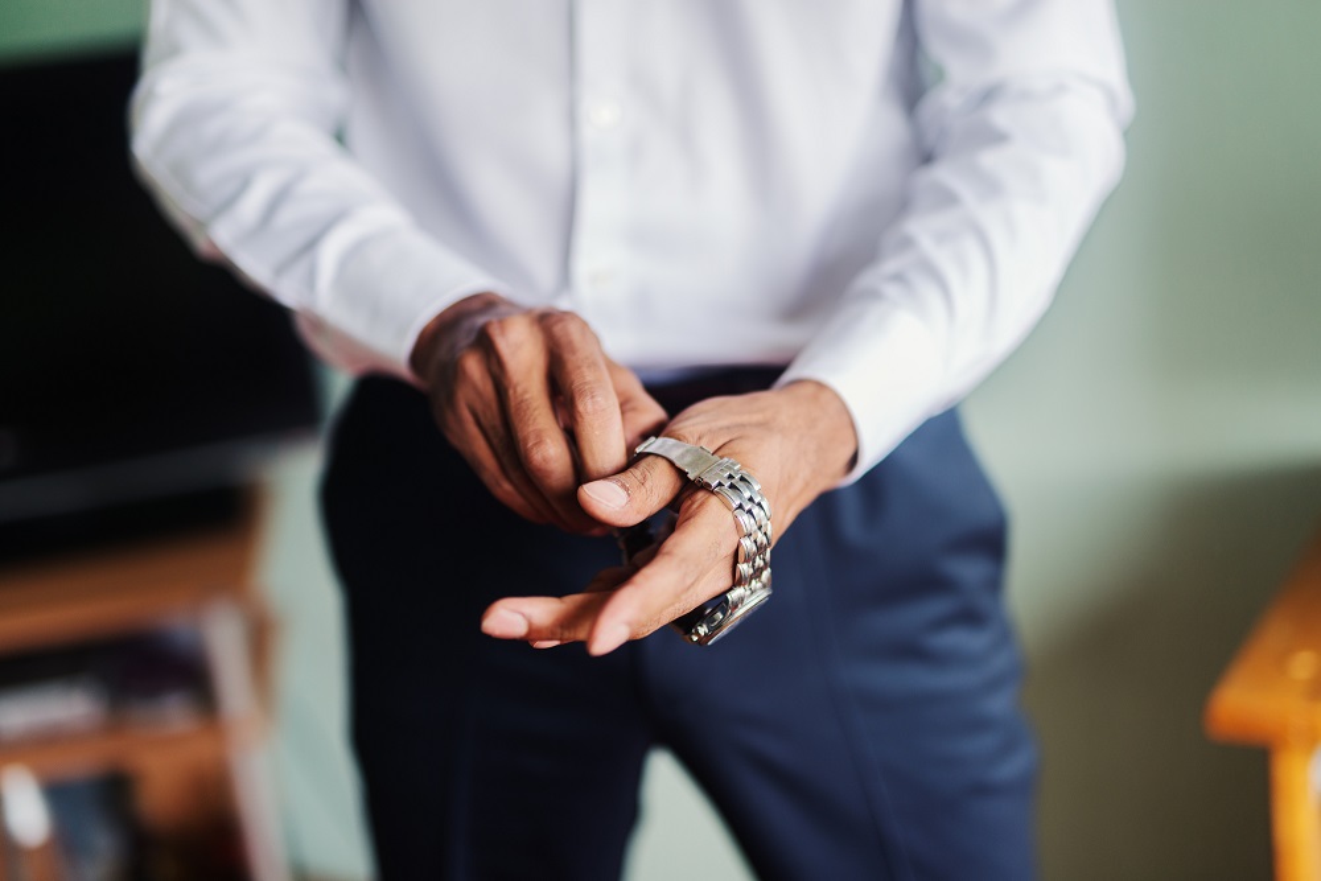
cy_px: 440
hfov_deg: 39.6
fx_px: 1835
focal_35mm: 50
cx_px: 660
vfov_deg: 27.0
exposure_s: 1/200
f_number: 1.4
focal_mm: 50
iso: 200
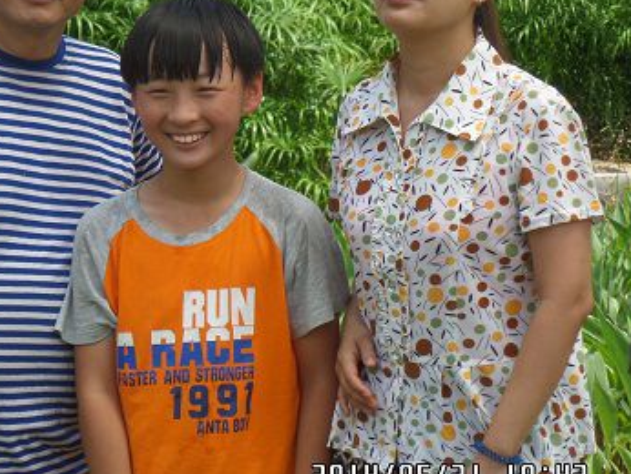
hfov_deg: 7.9
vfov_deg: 6.0
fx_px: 4560
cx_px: 197
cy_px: 183
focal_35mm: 250
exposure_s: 1/500
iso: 100
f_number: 4.5
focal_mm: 30.8
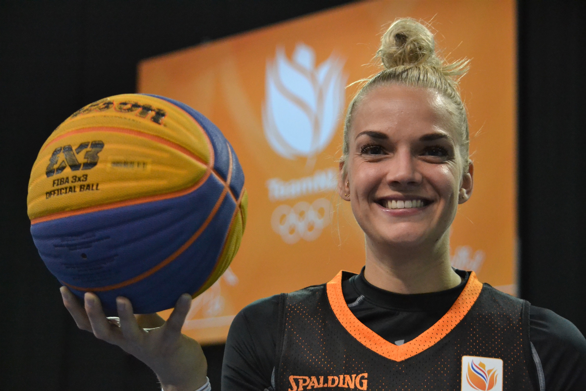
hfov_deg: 23.4
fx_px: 1416
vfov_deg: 15.7
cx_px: 293
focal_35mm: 87
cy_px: 196
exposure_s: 1/250
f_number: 4.5
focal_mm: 58
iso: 3200
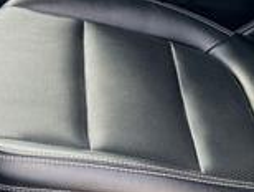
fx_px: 794
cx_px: 18
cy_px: -3
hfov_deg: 17.9
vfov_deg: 13.5
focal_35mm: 108
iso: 64
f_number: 1.6
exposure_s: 1/122
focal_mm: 5.1
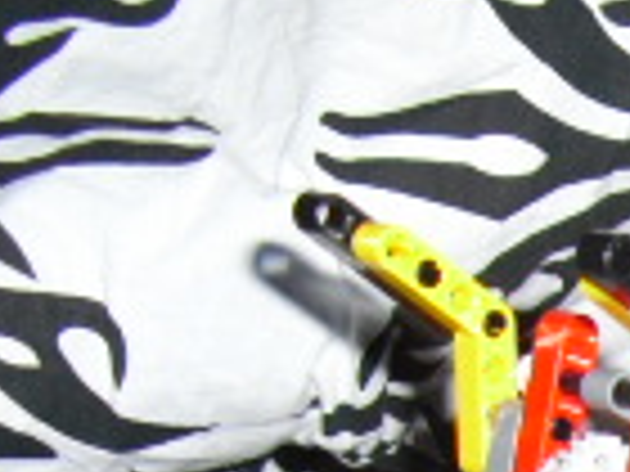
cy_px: 984
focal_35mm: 164
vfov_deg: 8.5
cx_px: 1264
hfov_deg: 11.0
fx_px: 2985
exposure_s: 1/60
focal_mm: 6.3
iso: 200
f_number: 3.1
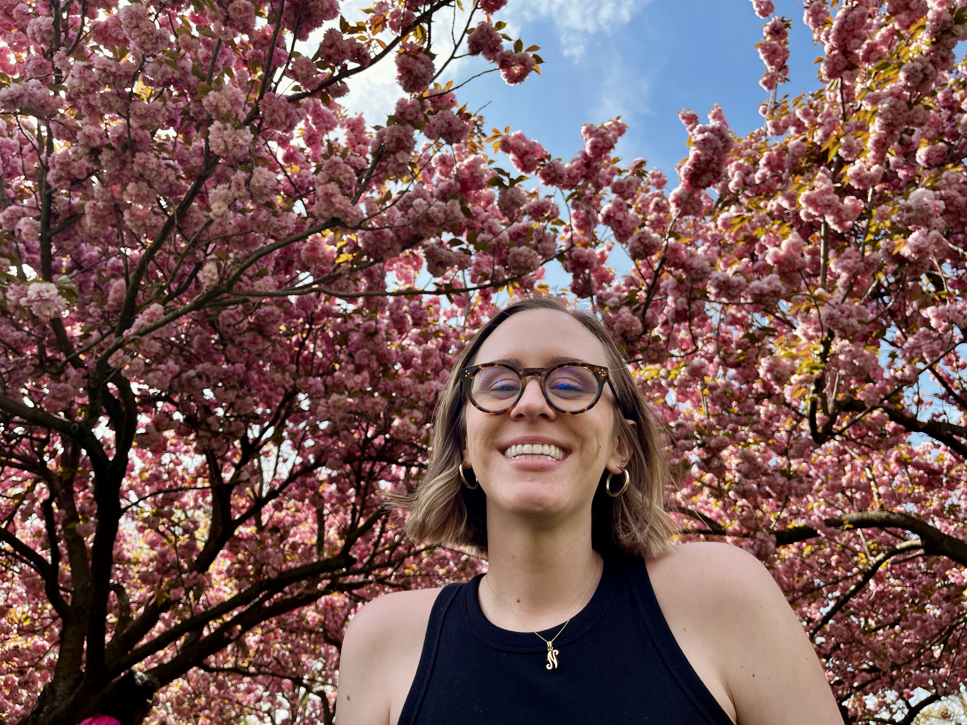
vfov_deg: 53.1
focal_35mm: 26
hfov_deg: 67.3
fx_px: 726
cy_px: 362
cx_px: 484
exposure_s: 1/804
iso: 50
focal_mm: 5.1
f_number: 1.6
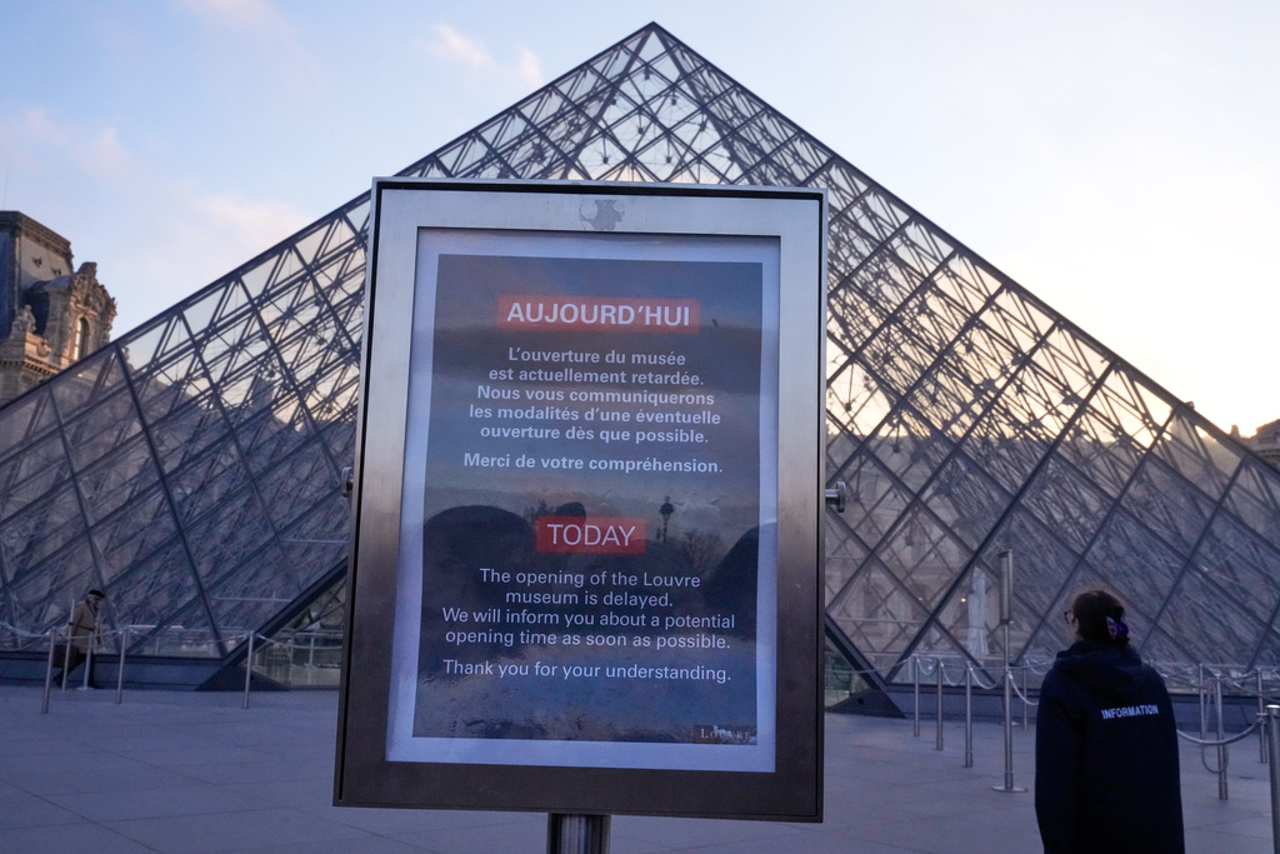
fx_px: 1209
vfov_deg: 38.9
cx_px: 640
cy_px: 427
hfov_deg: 55.8
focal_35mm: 34
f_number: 16
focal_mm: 34
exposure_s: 1/800
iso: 4000
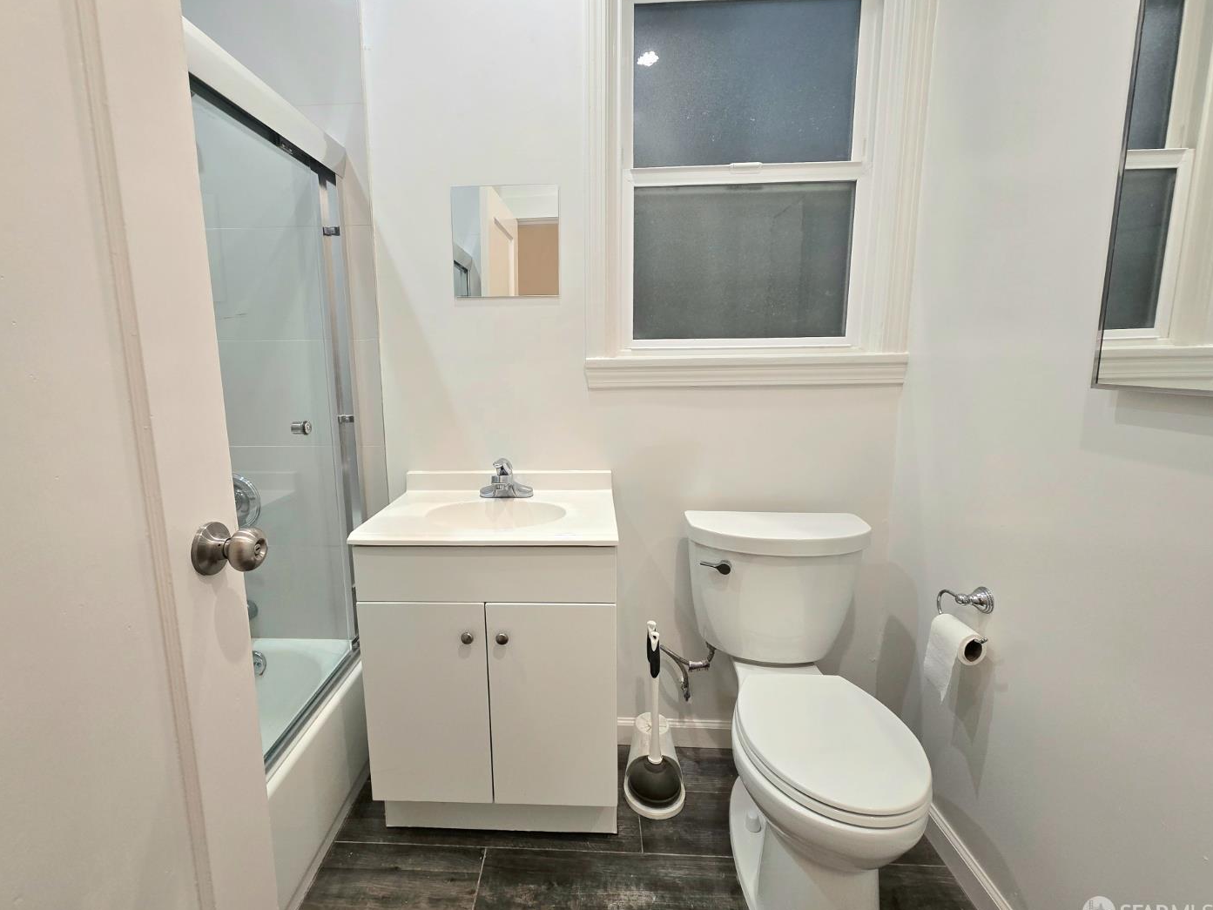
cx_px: 567
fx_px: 491
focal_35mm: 14
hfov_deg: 101.9
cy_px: 443
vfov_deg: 85.7
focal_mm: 2.2
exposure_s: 1/60.2
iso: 100
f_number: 2.2
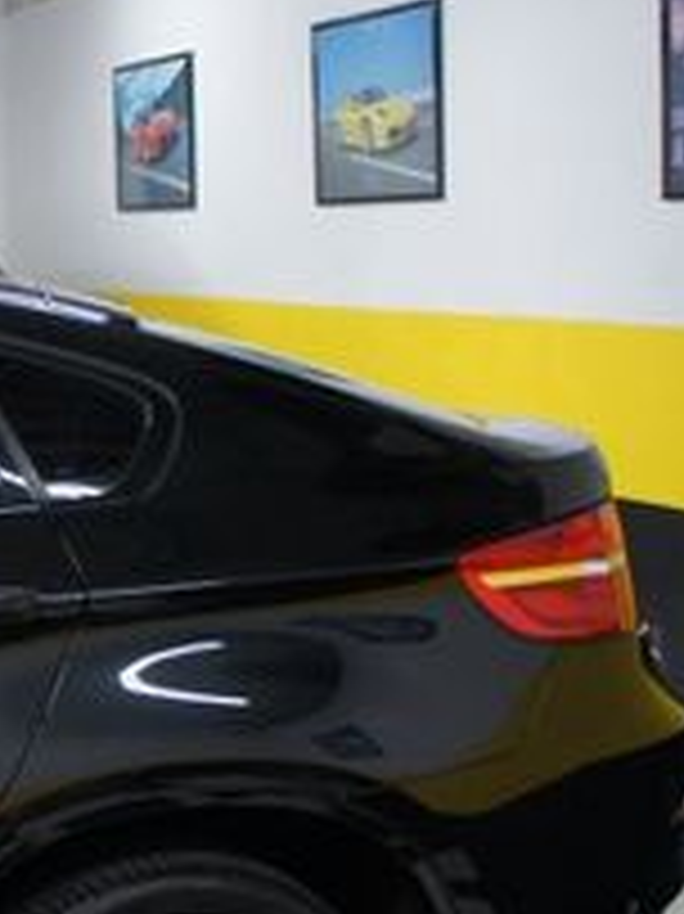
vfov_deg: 23.8
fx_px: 2163
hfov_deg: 14.5
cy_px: 437
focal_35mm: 82
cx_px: -734
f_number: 3.5
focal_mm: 18
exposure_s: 1/30
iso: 250
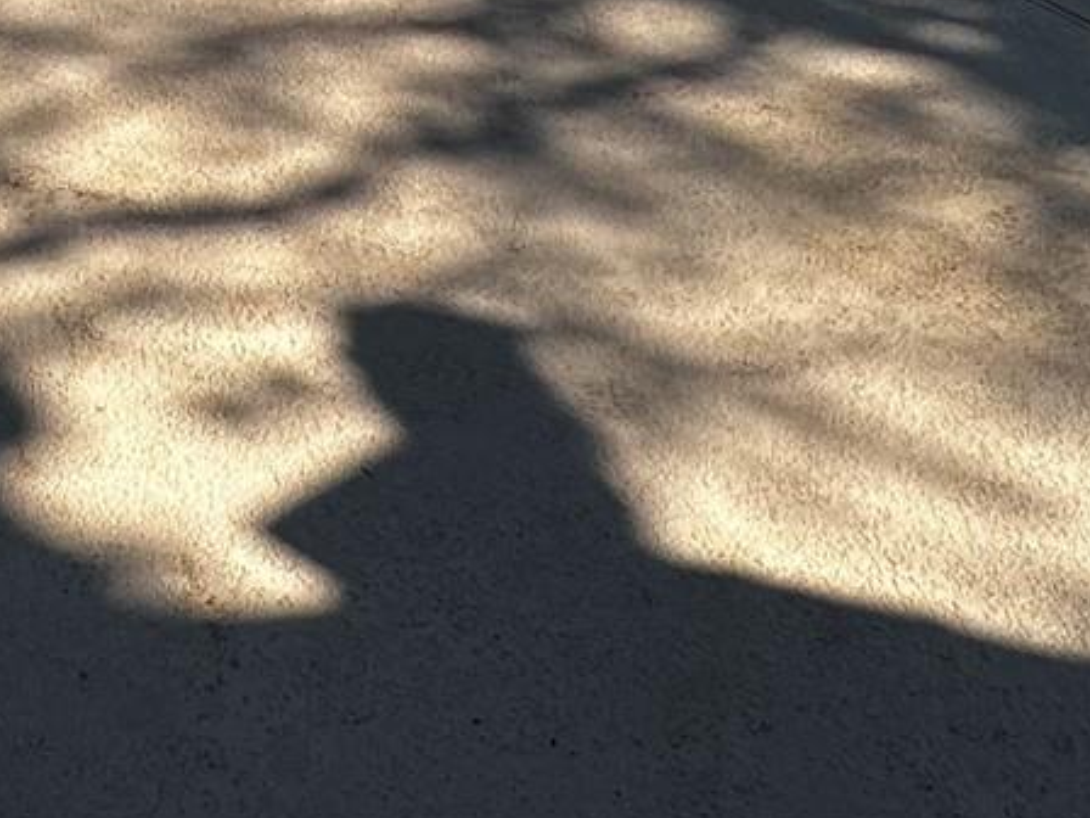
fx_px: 2015
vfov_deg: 19.0
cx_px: -10
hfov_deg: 28.3
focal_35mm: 64
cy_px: -531
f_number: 2.2
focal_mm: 2.22
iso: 50
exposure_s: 1/1795
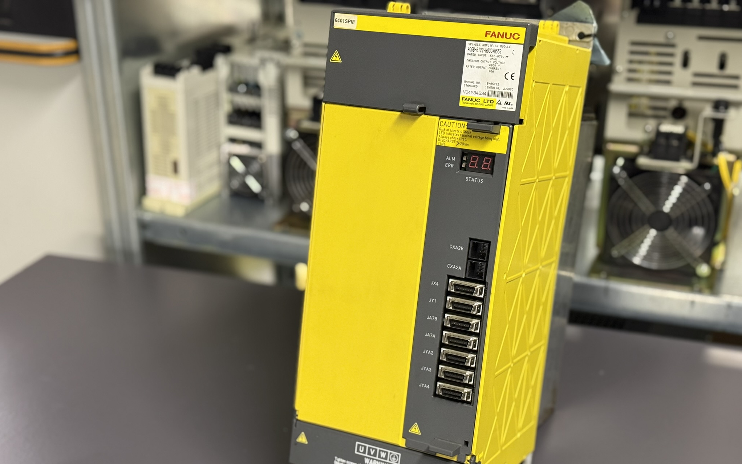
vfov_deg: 25.3
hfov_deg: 39.6
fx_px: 1031
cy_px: 279
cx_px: 370
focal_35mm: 51
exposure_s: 1/50
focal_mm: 6.76
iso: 250
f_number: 1.78
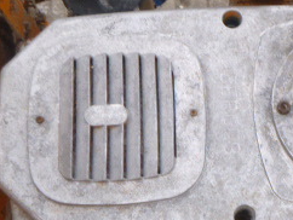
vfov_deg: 22.3
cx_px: 249
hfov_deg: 28.5
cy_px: 123
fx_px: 559
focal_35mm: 66
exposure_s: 1/80
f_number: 3.9
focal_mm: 4.5
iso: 100
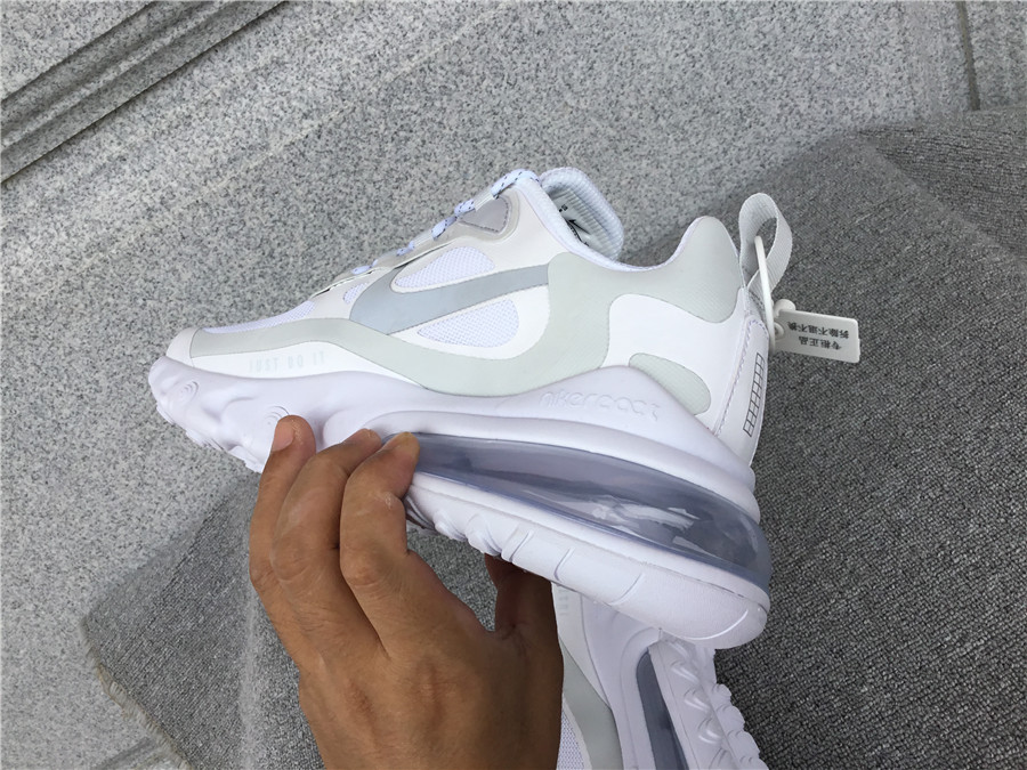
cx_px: 514
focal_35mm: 31
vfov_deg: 45.4
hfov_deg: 58.4
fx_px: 920
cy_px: 385
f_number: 2.4
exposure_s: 1/362
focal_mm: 3.3
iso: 25
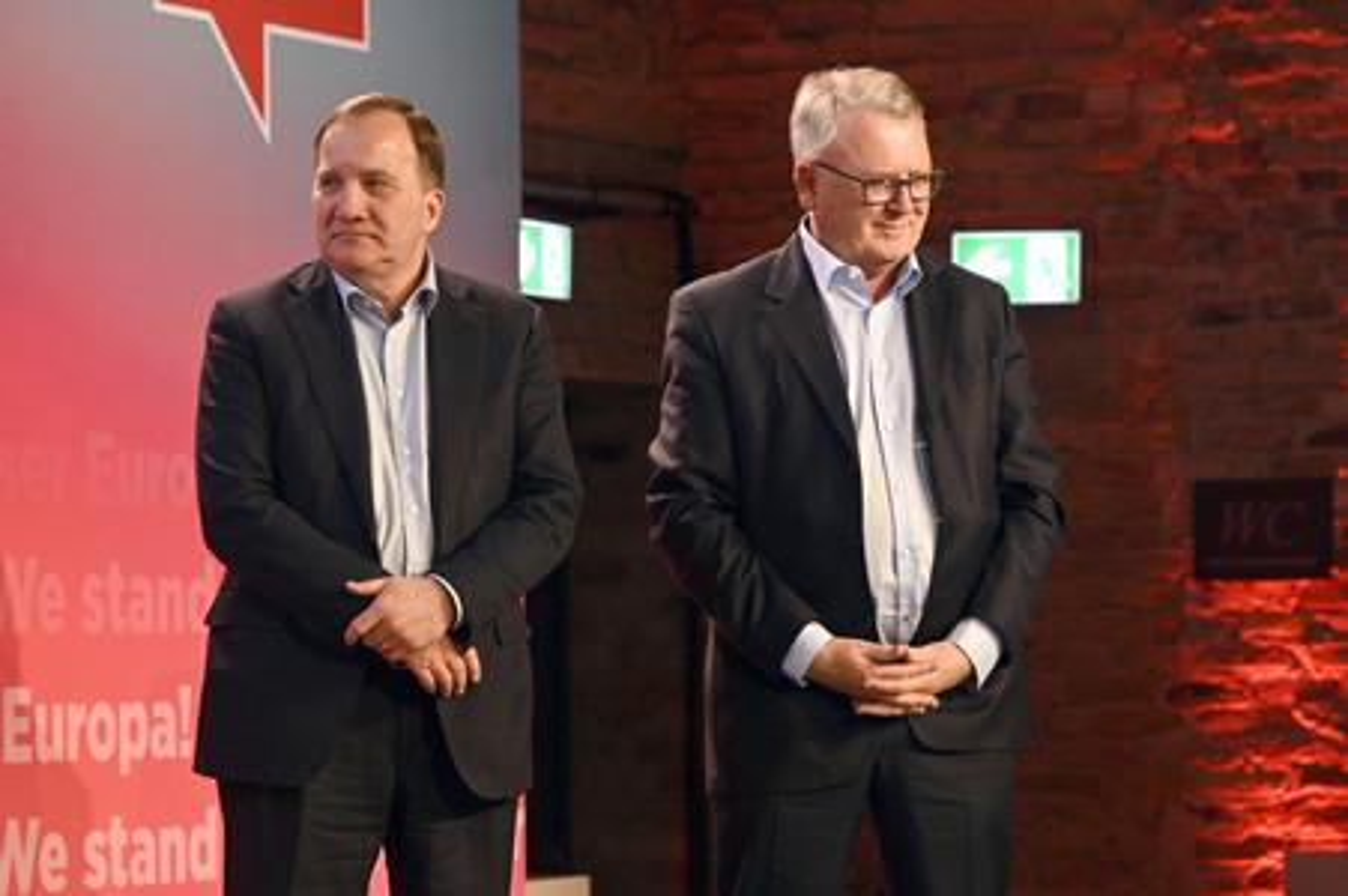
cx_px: 674
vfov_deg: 11.4
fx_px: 4490
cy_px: 448
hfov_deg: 17.1
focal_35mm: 120
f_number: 5
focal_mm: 120
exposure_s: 1/250
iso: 5000
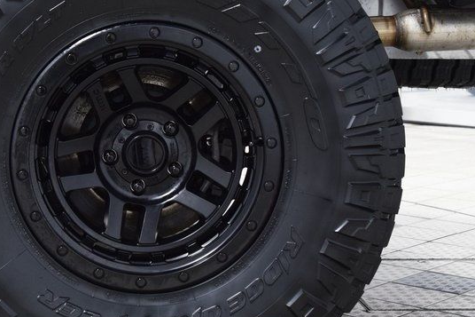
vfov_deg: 15.9
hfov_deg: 23.5
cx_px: 151
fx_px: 1134
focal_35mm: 86
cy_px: 146
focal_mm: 30
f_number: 6.3
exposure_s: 1/15
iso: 1600
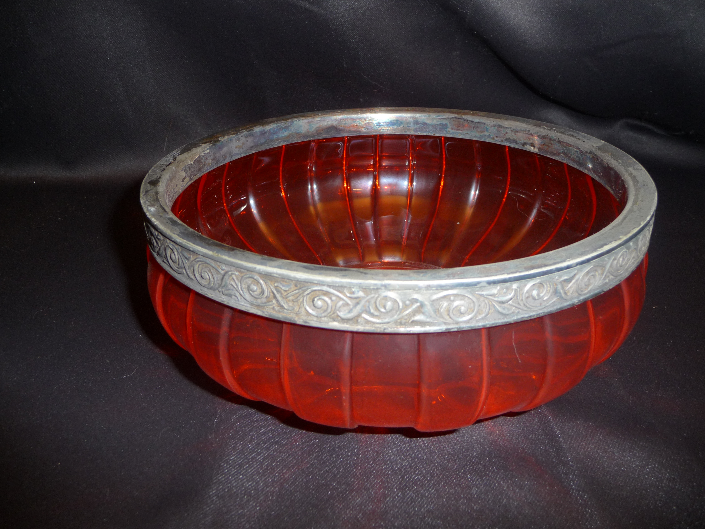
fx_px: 570
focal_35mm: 28
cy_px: 264
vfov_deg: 49.7
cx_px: 352
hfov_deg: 63.4
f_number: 3.3
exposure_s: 1/30
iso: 100
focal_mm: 4.7
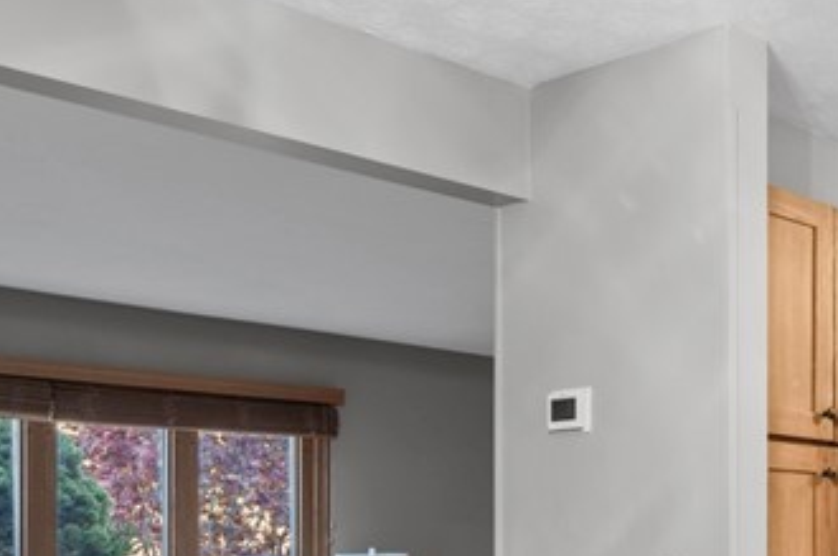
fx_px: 1302
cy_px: 573
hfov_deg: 30.9
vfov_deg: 23.0
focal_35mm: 56
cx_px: 973
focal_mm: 17
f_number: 9
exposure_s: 1
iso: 250
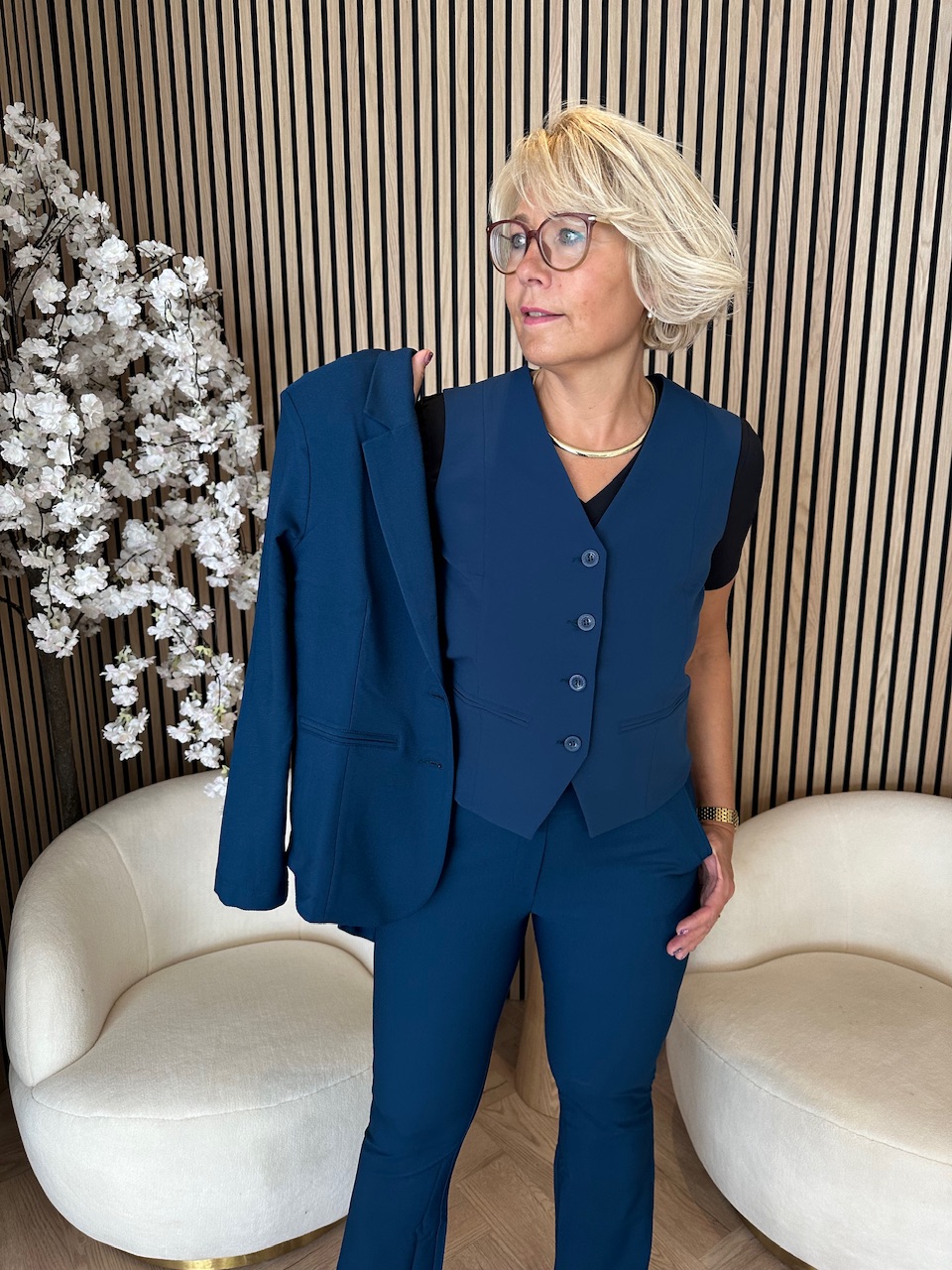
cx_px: 476
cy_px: 635
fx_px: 880
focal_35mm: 24
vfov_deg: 71.6
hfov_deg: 56.8
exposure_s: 1/100
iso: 200
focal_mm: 6.86
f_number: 1.78
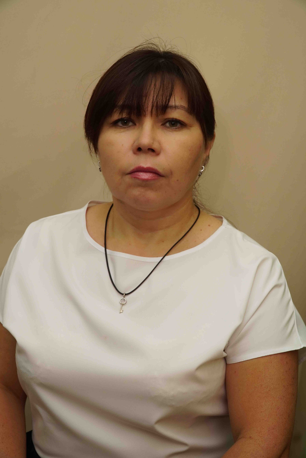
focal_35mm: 54
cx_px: 153
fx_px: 688
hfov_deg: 25.1
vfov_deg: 36.9
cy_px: 229
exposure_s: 1/80
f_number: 7.1
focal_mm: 36
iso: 800
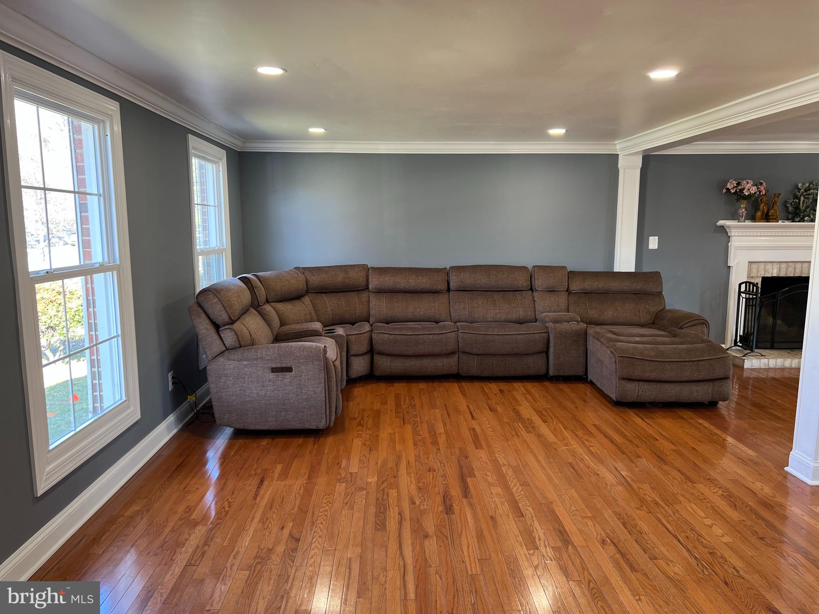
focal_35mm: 26
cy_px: 307
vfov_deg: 53.1
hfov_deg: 67.3
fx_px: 615
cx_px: 410
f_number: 1.5
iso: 100
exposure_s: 1/60
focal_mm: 5.7
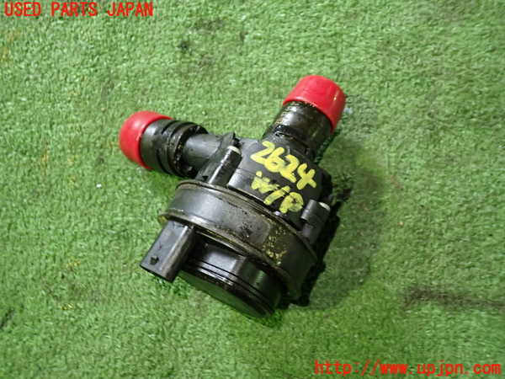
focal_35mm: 30
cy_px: 190
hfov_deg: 60.0
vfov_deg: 46.8
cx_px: 252
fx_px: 438
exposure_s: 1/30
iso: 320
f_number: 2.3
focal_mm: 5.4
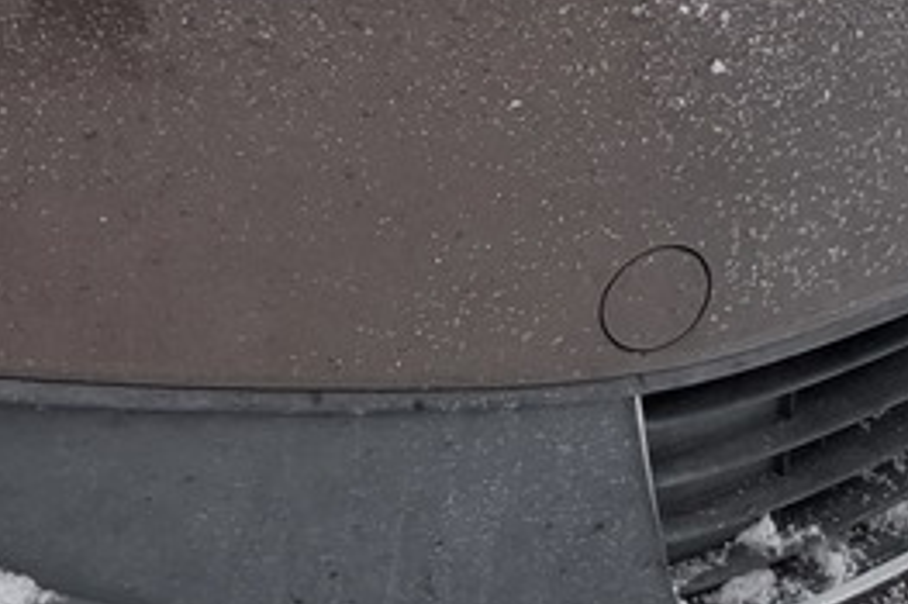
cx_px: -511
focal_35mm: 131
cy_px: -818
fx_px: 3302
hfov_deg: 14.5
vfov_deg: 9.4
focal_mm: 5.54
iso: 50
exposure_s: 1/100
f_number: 1.8
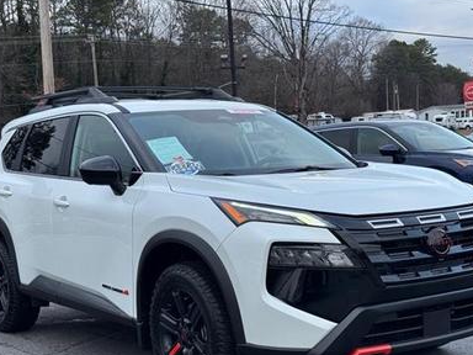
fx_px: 861
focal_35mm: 63
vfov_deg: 23.2
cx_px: 235
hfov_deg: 30.7
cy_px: 219
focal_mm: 6.76
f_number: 1.78
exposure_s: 1/1263
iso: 64
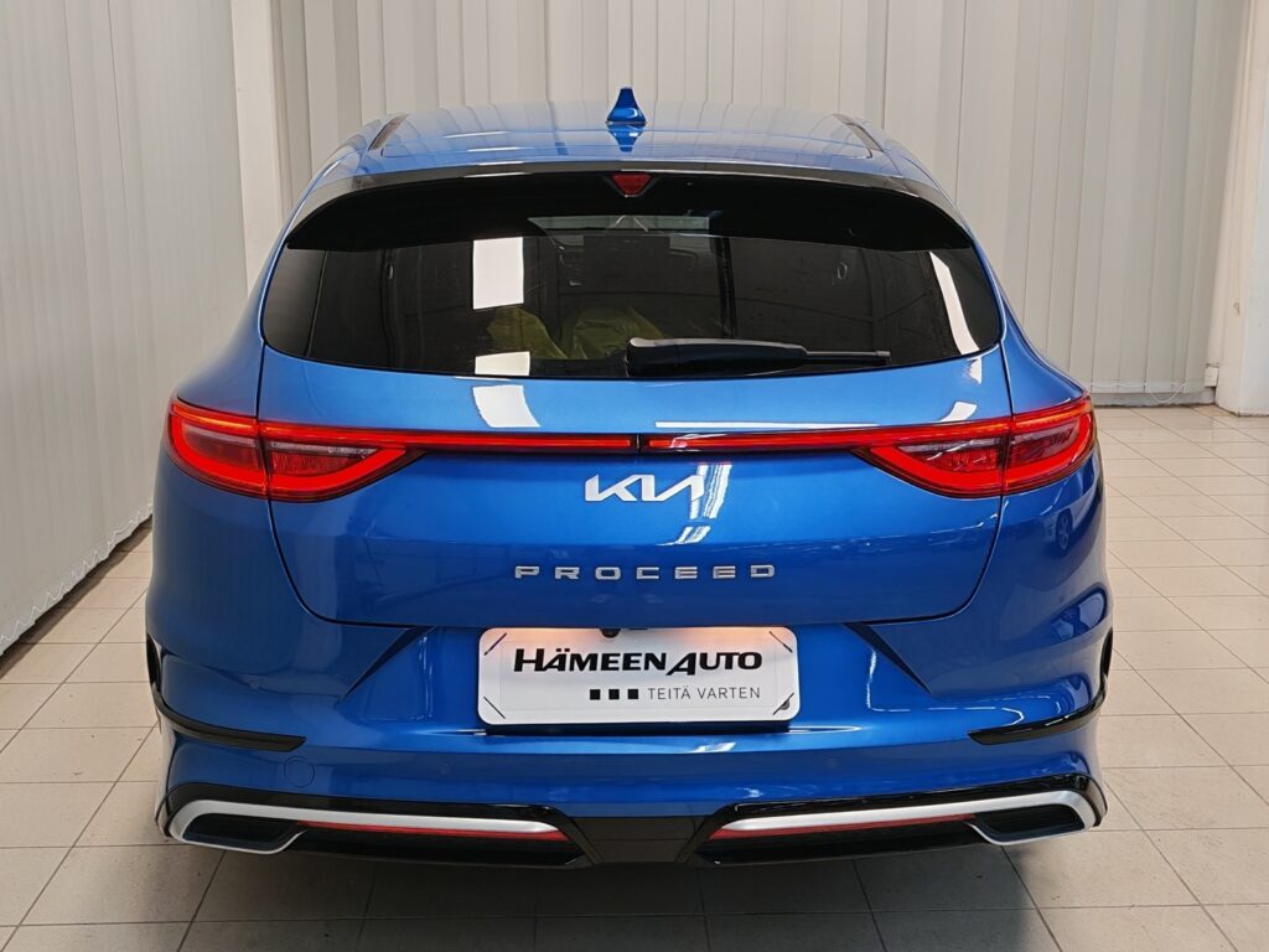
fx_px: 1540
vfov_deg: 34.3
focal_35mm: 42
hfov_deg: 44.8
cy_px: 476
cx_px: 634
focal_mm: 5.4
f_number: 1.6
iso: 80
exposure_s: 1/130
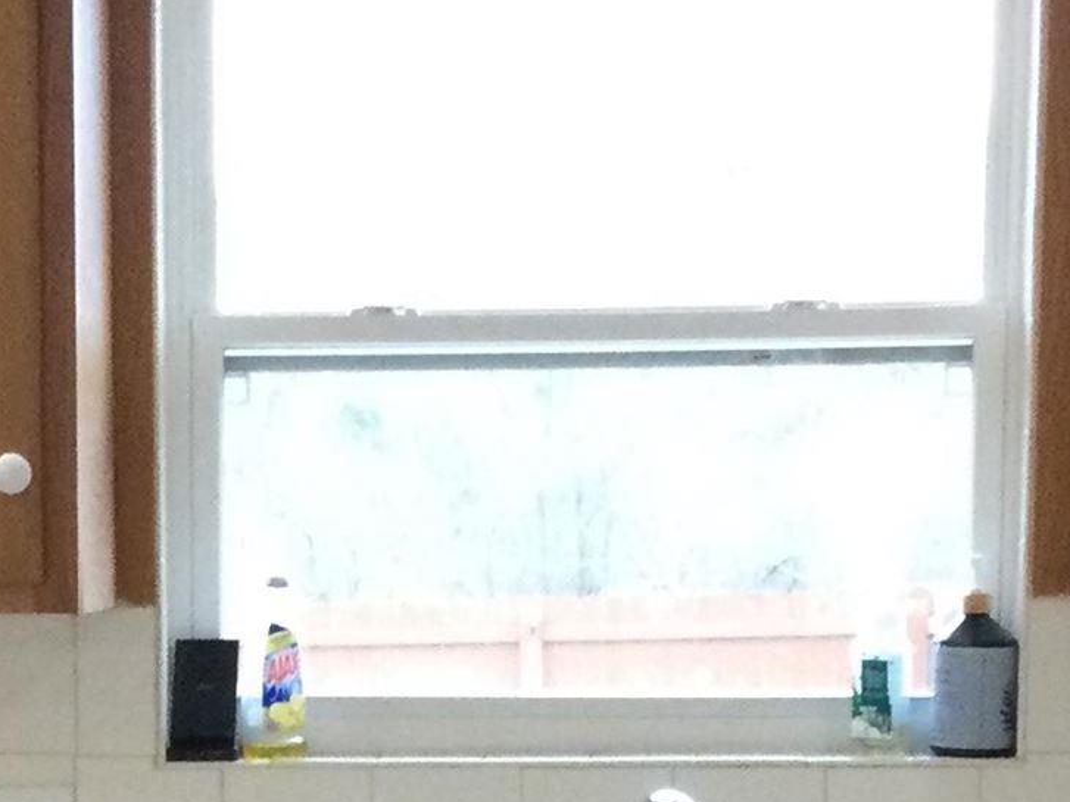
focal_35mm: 131
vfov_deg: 11.1
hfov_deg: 14.9
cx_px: 175
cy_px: 1008
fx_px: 4049
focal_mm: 3.3
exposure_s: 1/30
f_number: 2.4
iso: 125
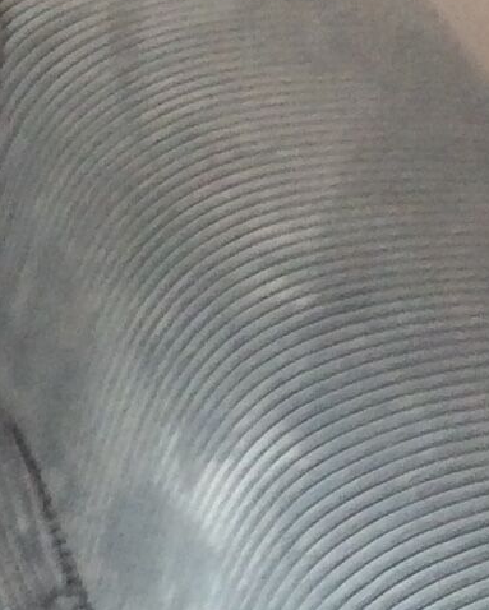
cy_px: 675
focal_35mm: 169
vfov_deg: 11.2
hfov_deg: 8.4
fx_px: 3054
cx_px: -689
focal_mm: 3.3
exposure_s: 1/25
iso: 50
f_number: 2.4
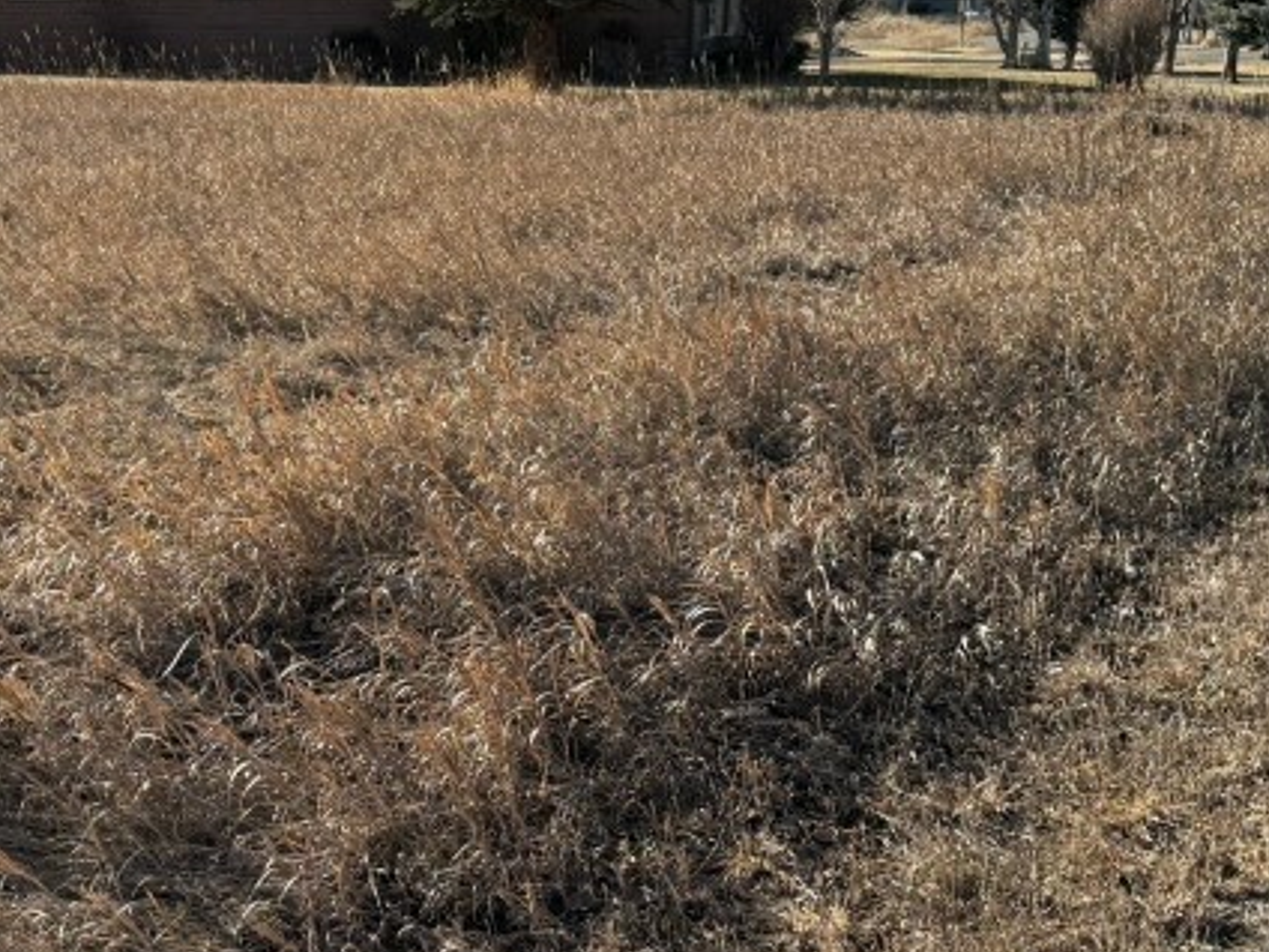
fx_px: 2126
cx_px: 428
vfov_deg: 24.8
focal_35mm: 58
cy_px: 751
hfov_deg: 33.0
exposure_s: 1/3584
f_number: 1.78
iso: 100
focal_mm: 6.76
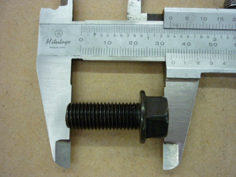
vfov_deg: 42.9
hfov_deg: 55.4
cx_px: 118
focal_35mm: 33
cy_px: 88
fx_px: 225
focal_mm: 5.5
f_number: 2.8
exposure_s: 1/25
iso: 400
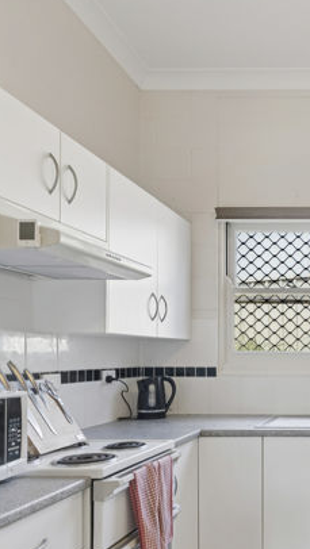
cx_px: 366
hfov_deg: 30.0
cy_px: 352
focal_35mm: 34
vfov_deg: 57.0
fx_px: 496
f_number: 7.1
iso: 800
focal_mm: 16.5
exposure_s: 1/50
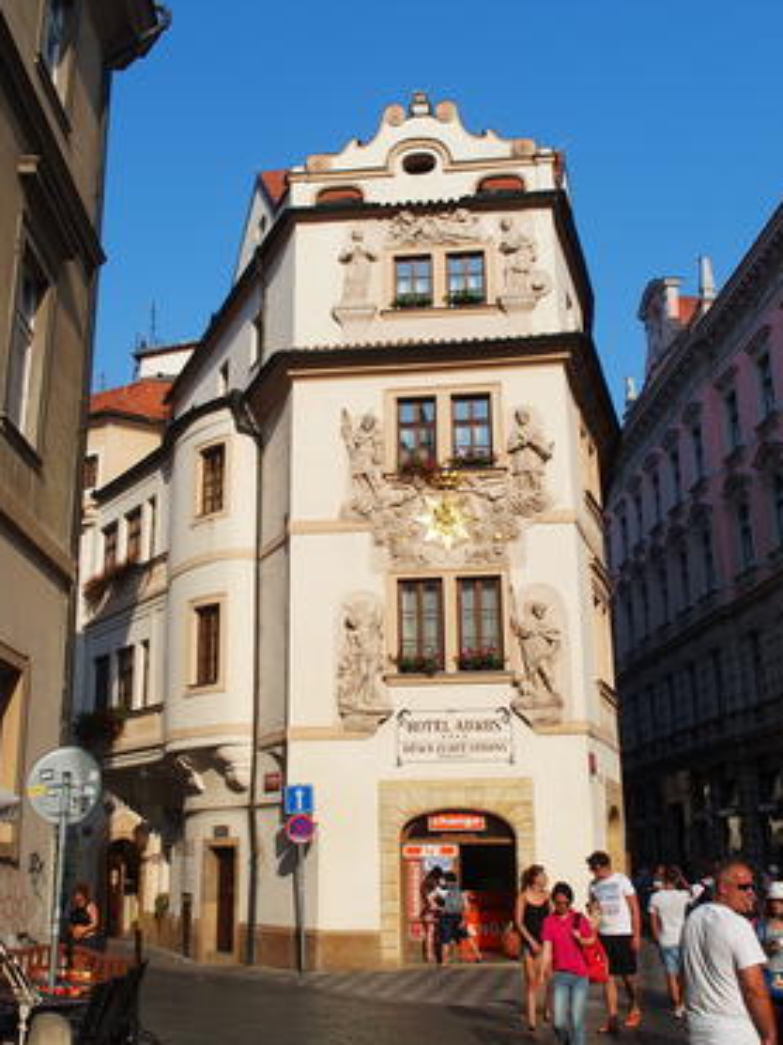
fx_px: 1026
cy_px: 583
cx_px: 332
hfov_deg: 41.7
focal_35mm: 34
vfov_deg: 53.8
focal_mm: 6
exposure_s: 1/800
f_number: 4.5
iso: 100
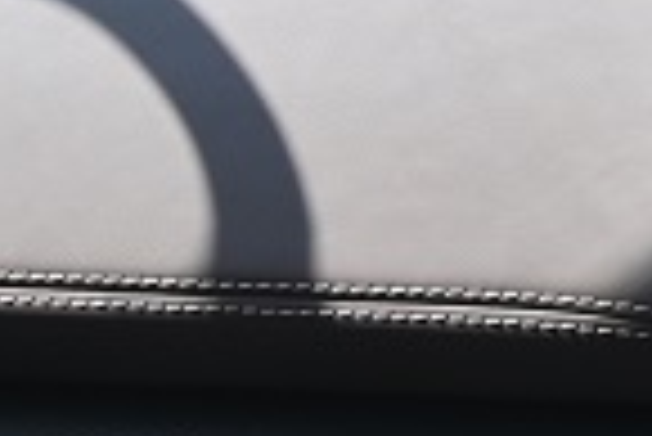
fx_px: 3517
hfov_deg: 9.5
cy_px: 18
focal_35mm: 194
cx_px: 1556
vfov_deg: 7.1
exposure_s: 1/250
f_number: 4.5
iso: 250
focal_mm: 31
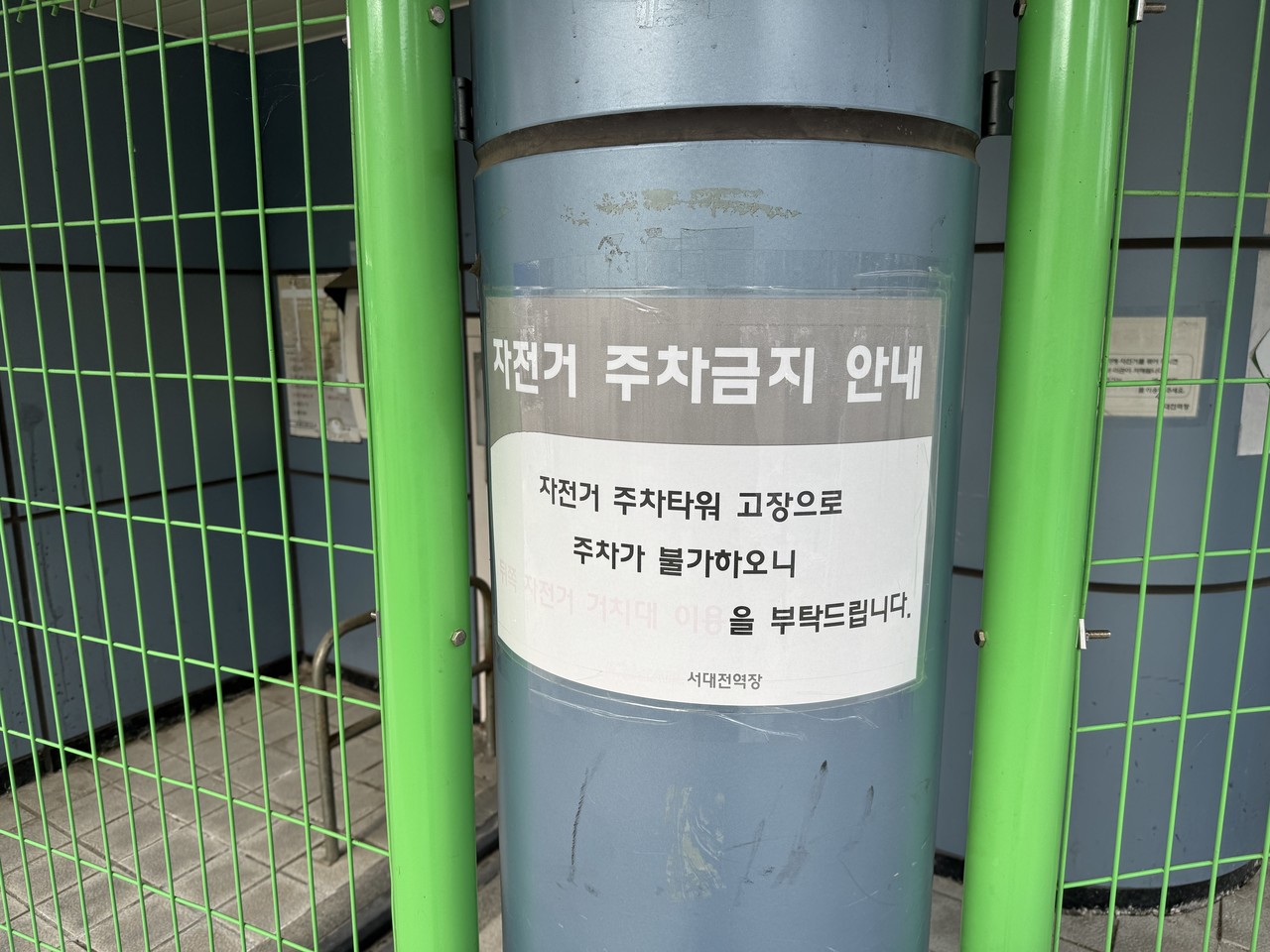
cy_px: 476
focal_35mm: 24
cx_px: 635
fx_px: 881
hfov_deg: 71.6
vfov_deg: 56.8
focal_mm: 6.76
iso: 80
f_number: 1.78
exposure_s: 1/1456
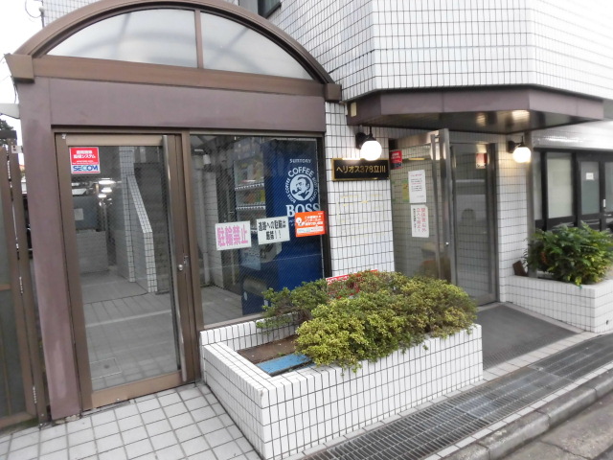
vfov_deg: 56.8
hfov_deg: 71.6
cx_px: 306
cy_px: 230
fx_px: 425
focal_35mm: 24
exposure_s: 1/40
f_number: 3.1
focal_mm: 4.3
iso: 250
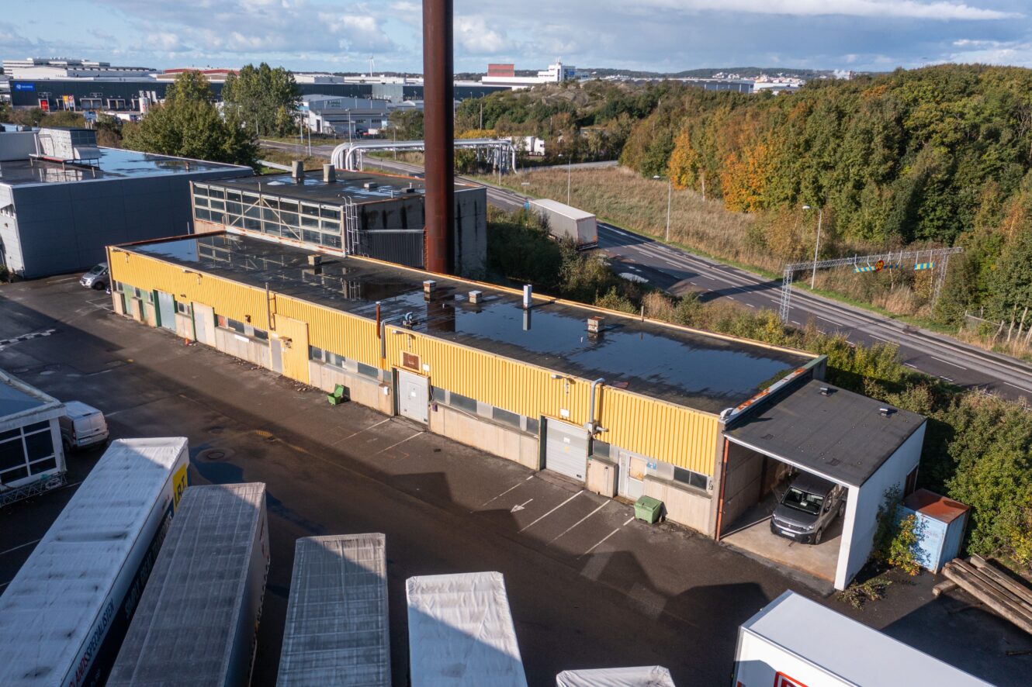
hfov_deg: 65.5
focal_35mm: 28
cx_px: 516
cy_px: 344
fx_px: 802
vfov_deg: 46.4
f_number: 3.2
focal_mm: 10.26
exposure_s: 1/1600
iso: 100
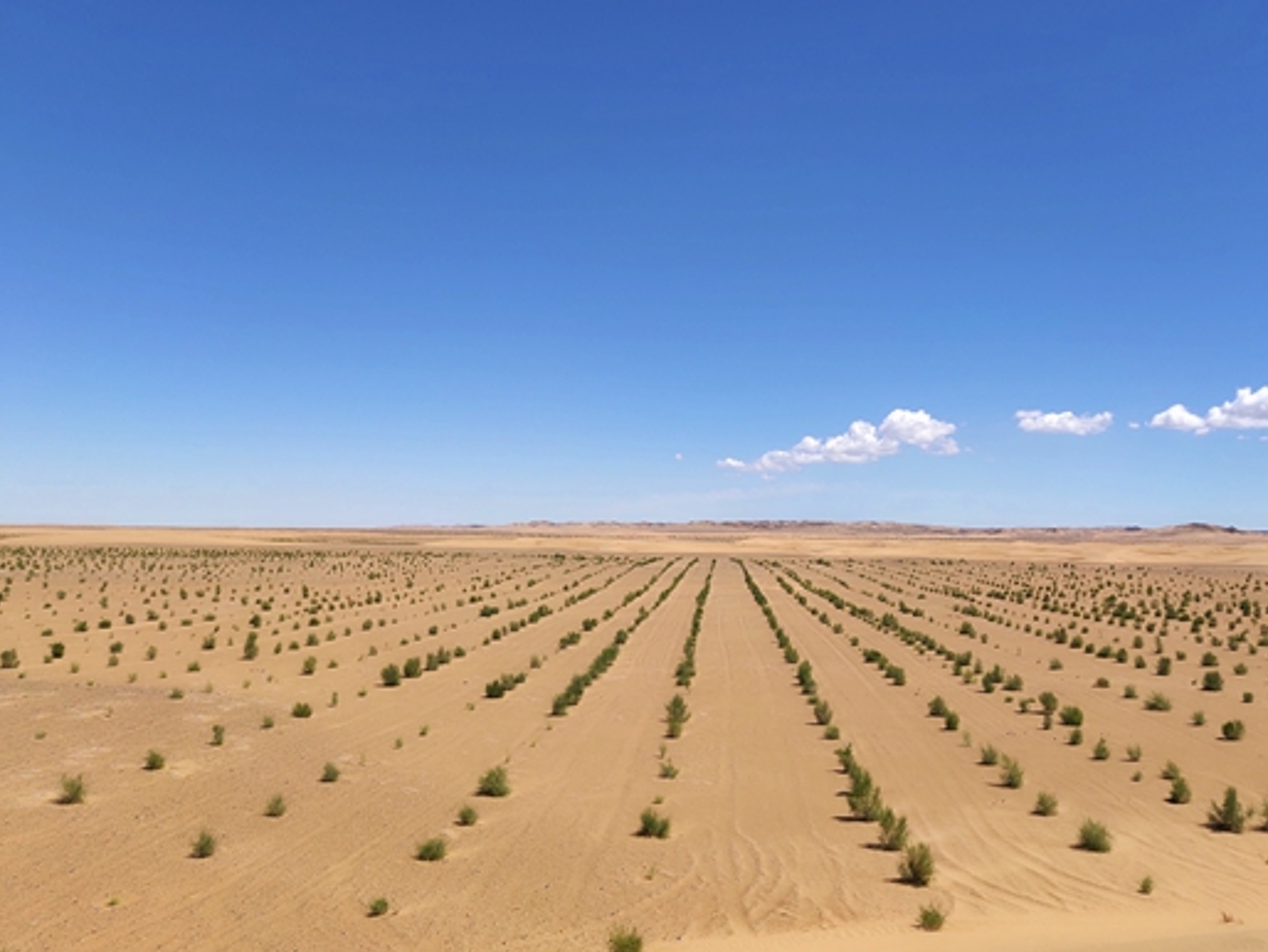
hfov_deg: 52.4
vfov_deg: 40.7
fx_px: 1283
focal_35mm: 35
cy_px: 496
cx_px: 730
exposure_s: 1/2565
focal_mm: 4.35
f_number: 1.8
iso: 50
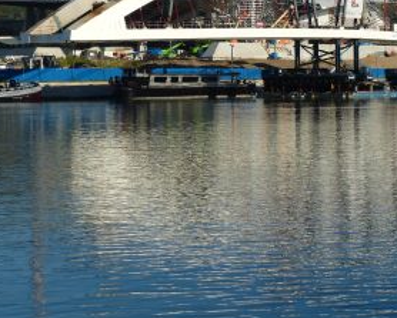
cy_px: 79
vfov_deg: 12.7
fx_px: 1423
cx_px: 303
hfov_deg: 15.8
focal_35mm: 121
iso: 100
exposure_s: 1/1300
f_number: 4
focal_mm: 12.5
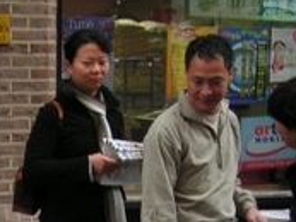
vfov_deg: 13.2
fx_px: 941
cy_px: 259
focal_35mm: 110
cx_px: 21
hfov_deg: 17.6
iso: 50
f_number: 2.8
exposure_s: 1/50
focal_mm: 6.3
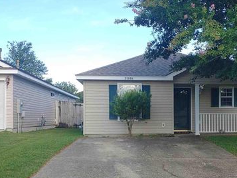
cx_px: 159
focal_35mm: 49
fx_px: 336
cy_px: 121
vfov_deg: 29.5
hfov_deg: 38.4
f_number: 1.5
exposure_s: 1/862
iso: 50
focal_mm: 4.23
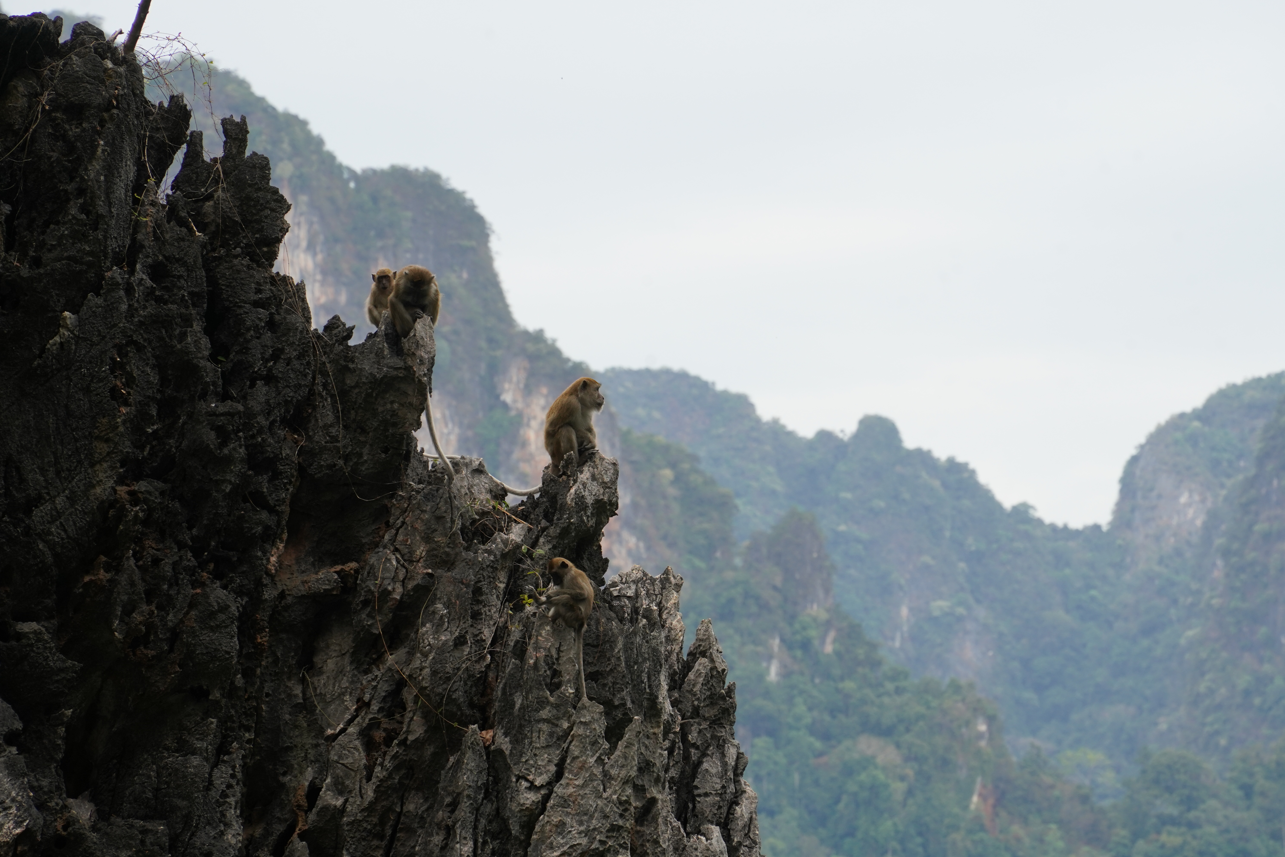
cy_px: 428
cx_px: 642
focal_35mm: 200
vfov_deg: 6.9
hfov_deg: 10.3
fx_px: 7138
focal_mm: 200
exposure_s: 1/640
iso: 1000
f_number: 9
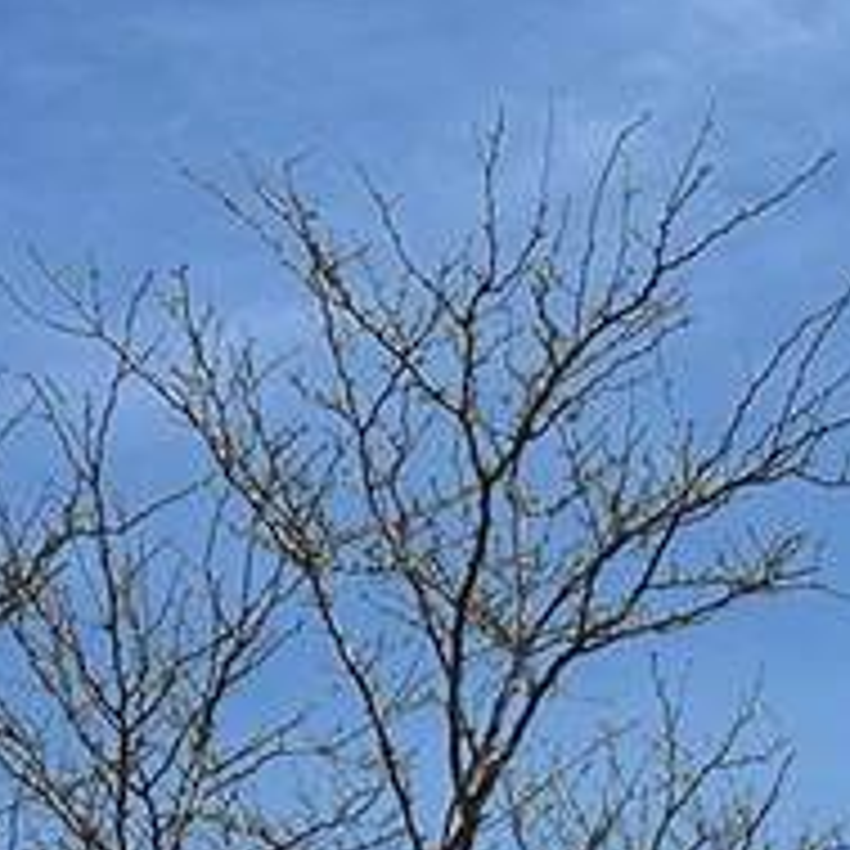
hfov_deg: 12.0
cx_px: 908
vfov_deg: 10.9
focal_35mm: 144
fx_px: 4000
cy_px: 1776
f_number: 1.78
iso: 80
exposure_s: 1/6211
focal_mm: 6.86
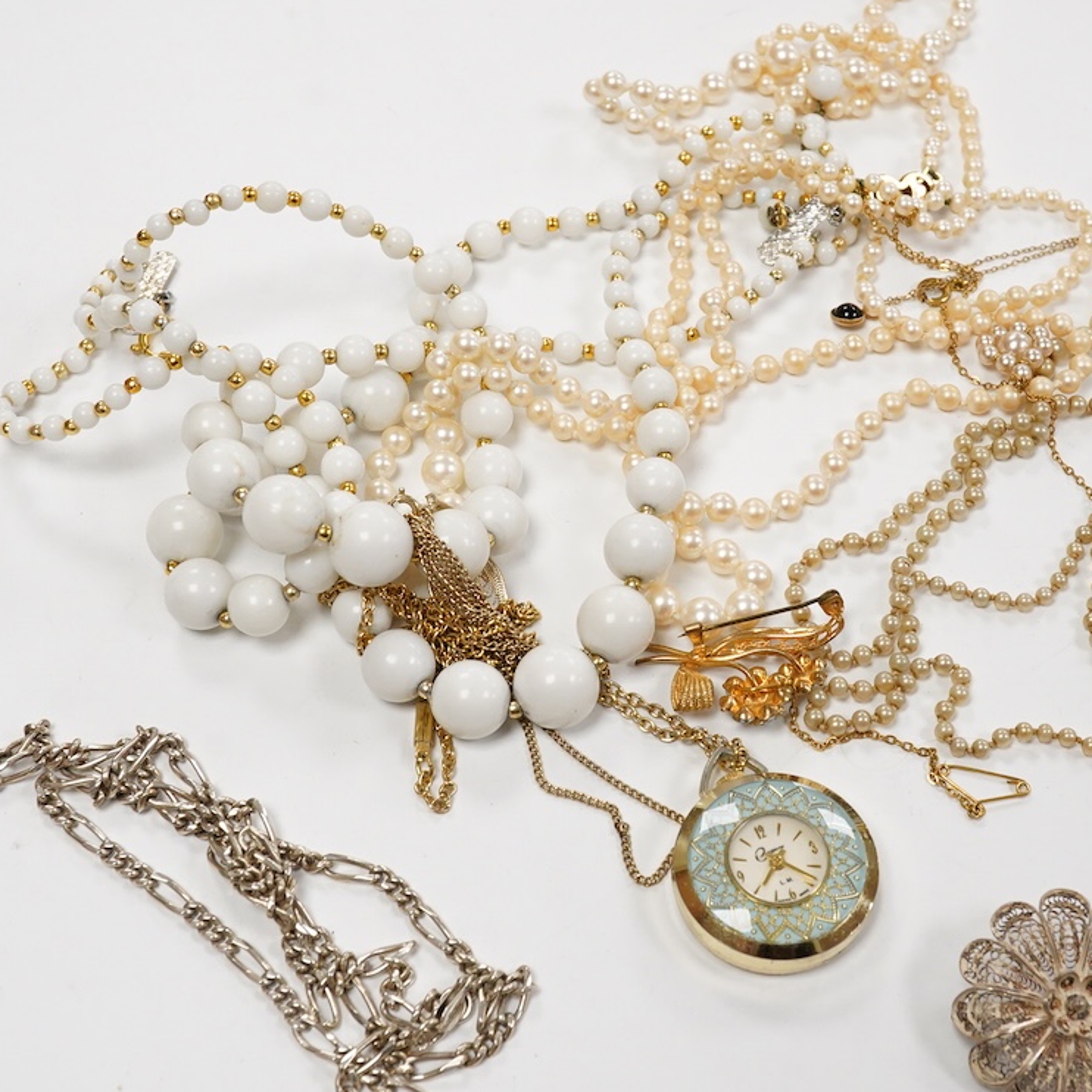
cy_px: 545
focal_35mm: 58
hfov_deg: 29.5
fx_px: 2070
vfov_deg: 29.6
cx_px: 667
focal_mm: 30
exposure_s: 1/160
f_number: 13
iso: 2500
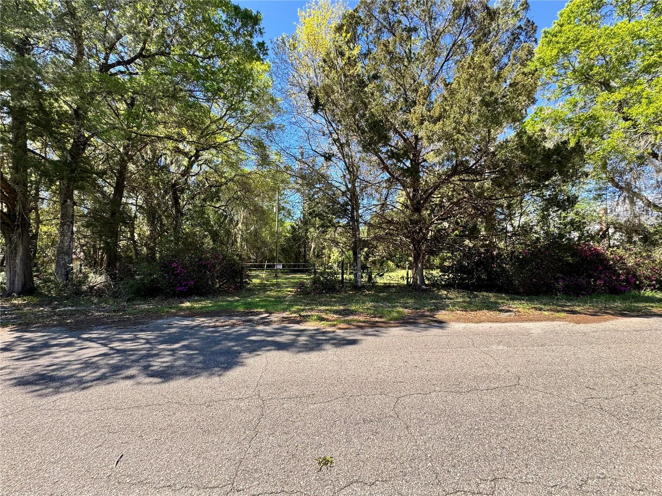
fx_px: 268
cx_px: 331
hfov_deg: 102.1
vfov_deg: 85.7
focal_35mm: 14
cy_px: 248
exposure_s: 1/321
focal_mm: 2.22
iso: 40
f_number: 2.2
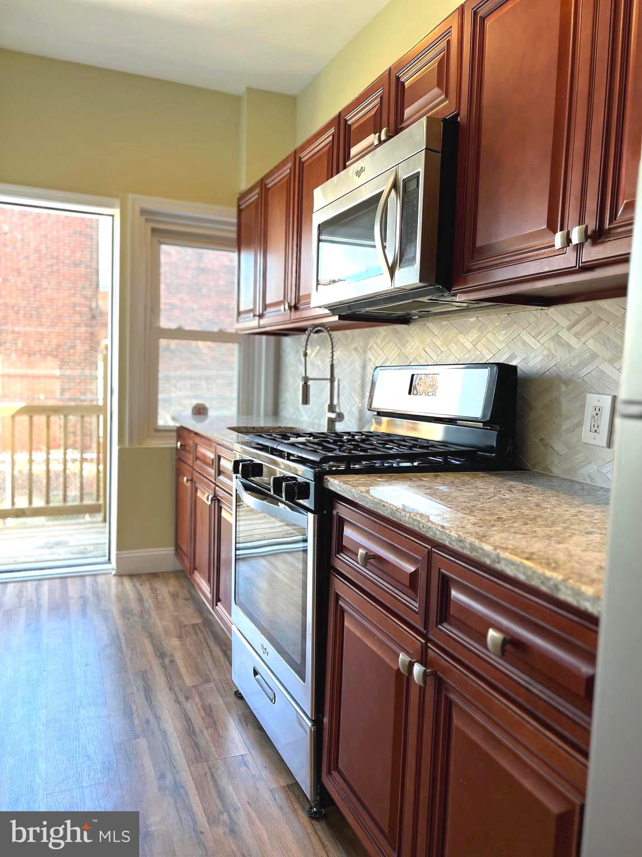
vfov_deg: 67.3
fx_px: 643
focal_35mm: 26
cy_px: 428
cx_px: 321
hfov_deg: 53.1
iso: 64
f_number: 1.5
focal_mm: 5.7
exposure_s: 1/120
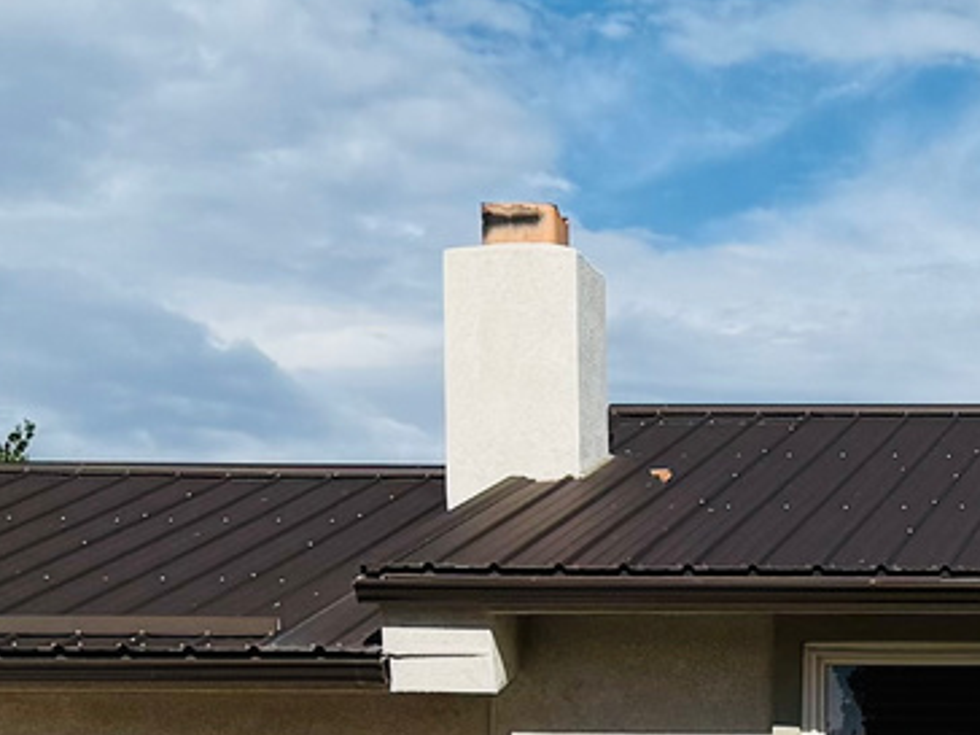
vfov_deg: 10.8
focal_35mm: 135
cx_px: 1292
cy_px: 918
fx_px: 3822
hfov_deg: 14.0
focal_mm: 6.76
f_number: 1.78
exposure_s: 1/10309
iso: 80
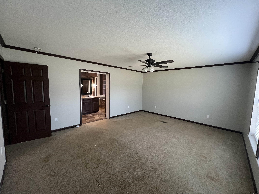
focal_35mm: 13
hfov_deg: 106.2
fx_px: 97
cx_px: 130
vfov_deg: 89.9
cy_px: 97
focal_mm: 1.57
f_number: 1.8
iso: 200
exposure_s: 1/60
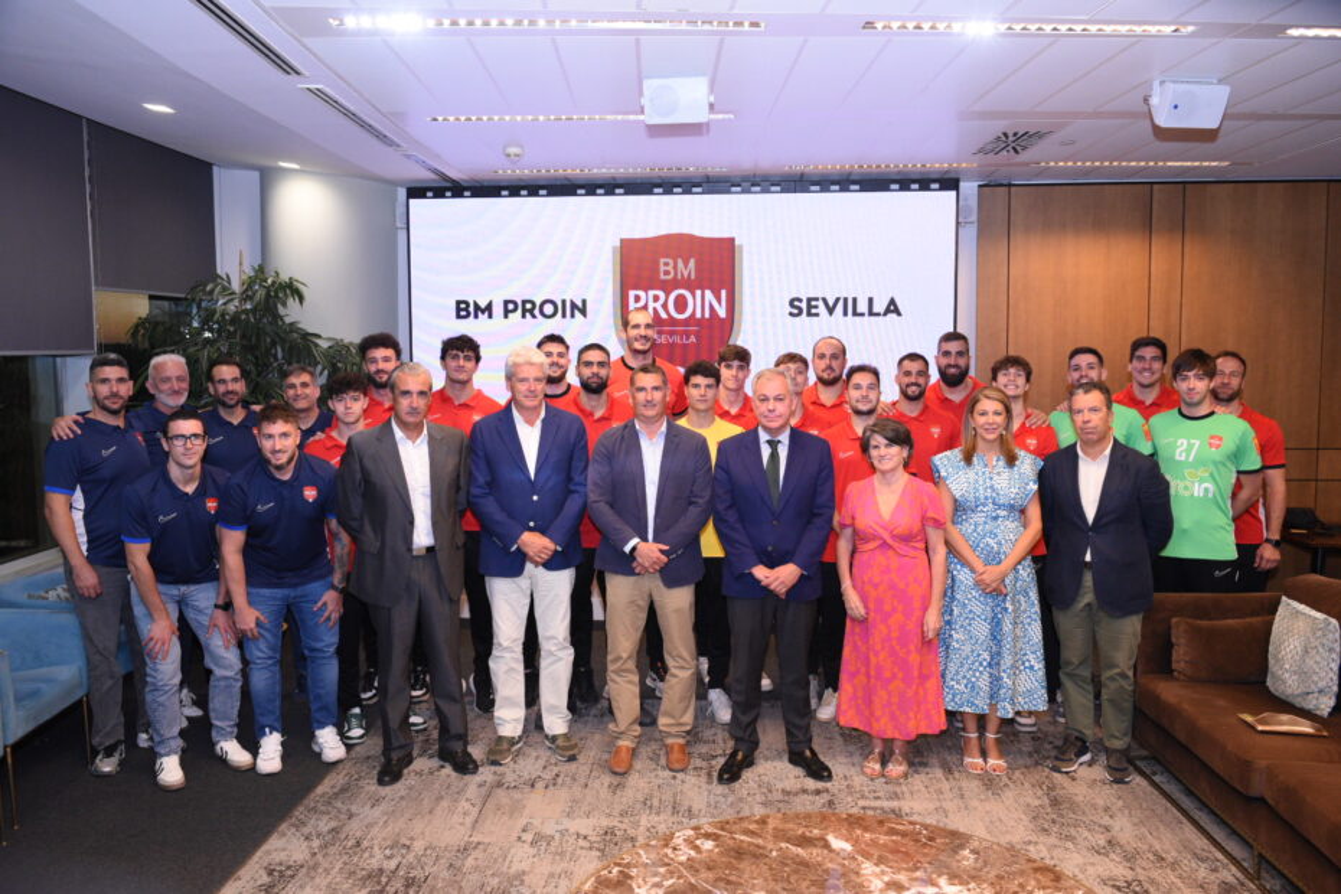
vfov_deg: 45.0
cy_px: 447
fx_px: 1080
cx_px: 670
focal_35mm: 29
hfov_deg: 63.7
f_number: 4
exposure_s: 1/250
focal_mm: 29
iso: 3200
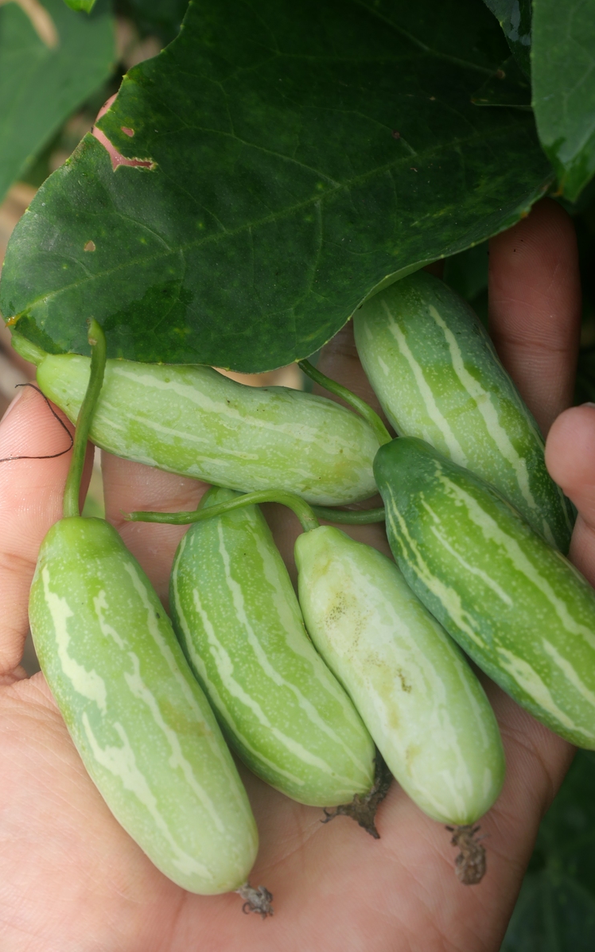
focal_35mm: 68
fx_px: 1764
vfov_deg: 30.2
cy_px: 476
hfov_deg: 19.1
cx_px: 328
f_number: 7.1
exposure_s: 1/200
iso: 200
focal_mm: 32
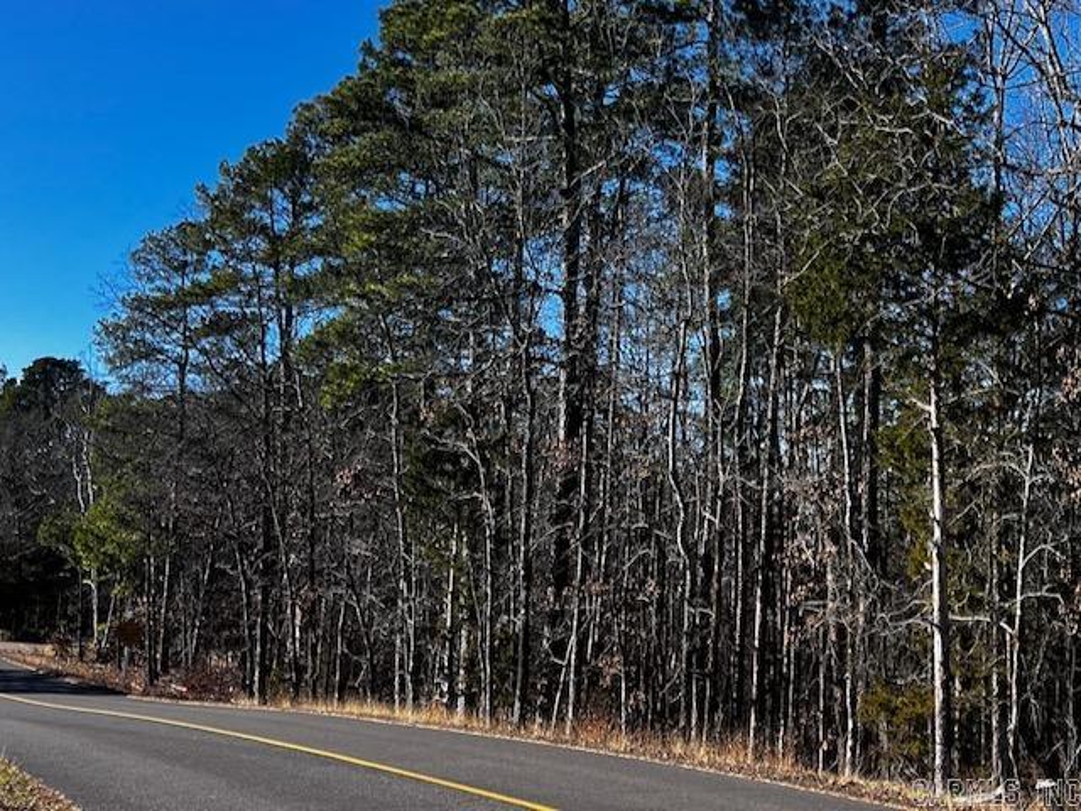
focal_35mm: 26
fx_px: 812
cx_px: 540
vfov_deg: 53.1
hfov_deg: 67.3
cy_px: 406
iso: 50
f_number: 1.5
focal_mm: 5.7
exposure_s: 1/1751
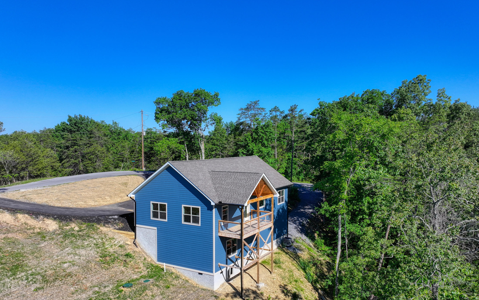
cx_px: 233
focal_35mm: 28
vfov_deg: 44.3
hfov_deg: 66.5
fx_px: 366
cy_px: 182
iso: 100
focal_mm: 12.3
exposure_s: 1/800
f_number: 2.8
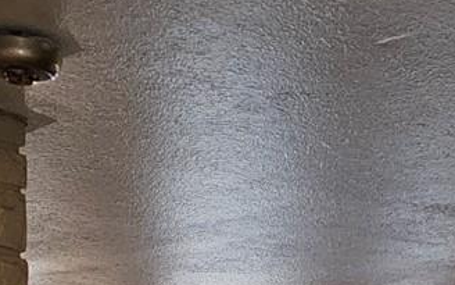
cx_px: 372
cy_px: 648
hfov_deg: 17.4
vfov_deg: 9.9
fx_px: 1476
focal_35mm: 119
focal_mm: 6.3
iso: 125
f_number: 1.7
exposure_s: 1/60
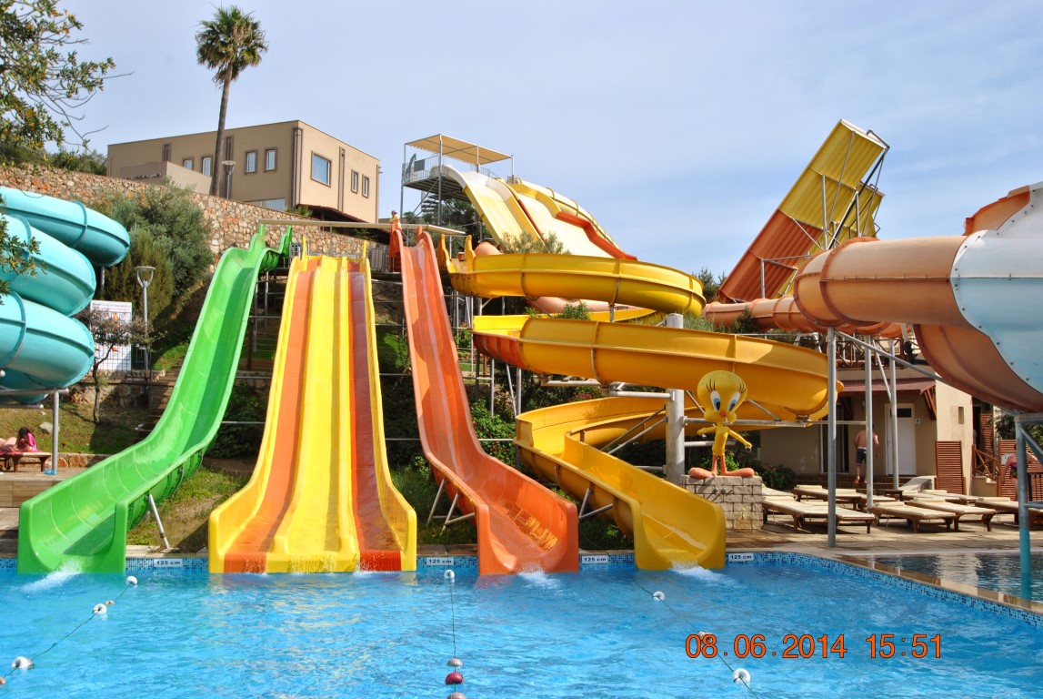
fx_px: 1044
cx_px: 522
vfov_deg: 37.0
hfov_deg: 53.1
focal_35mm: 36
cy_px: 350
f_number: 8
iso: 100
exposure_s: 1/250
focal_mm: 24
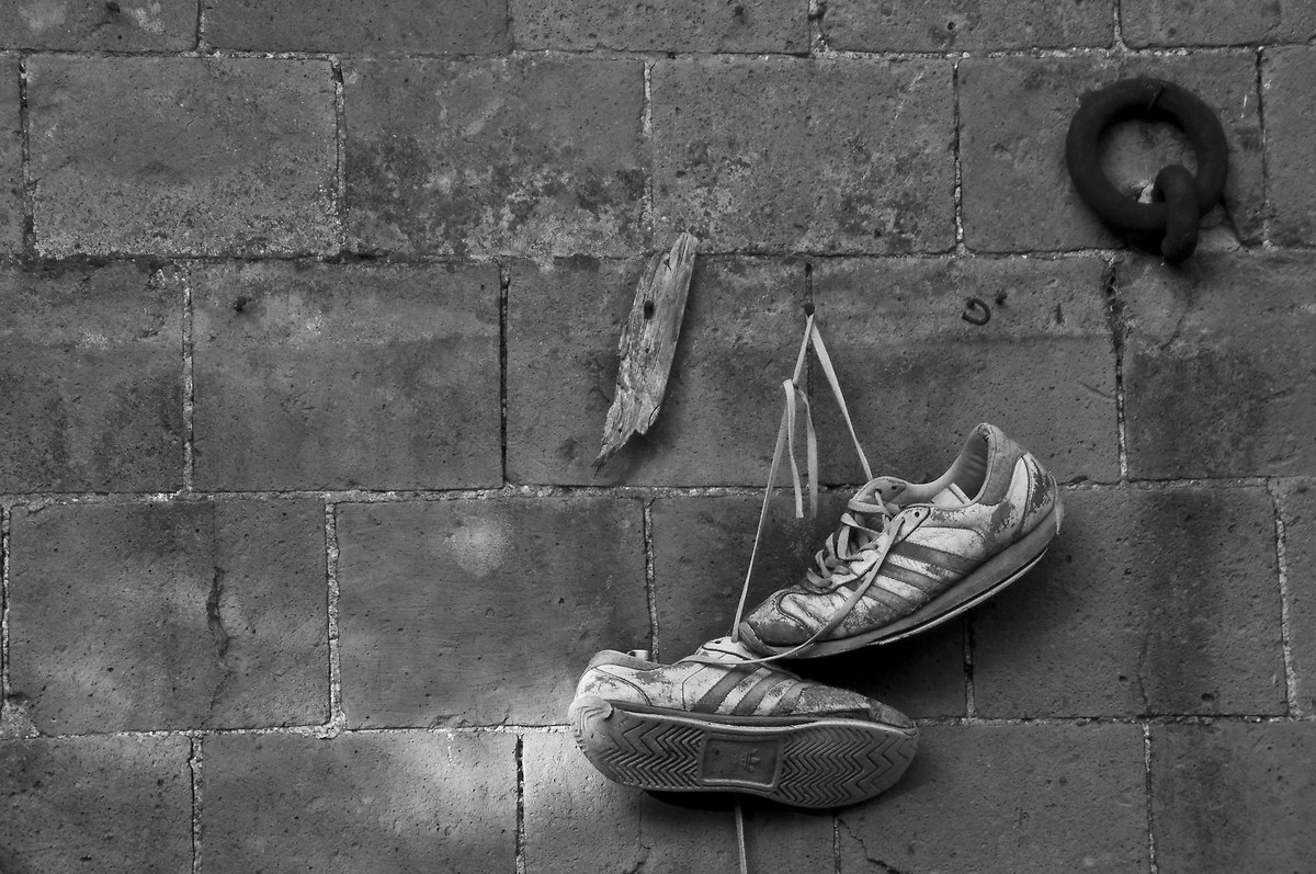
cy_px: 437
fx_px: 5367
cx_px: 658
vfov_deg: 9.3
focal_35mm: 147
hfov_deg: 14.0
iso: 400
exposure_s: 1/160
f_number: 5.3
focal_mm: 98
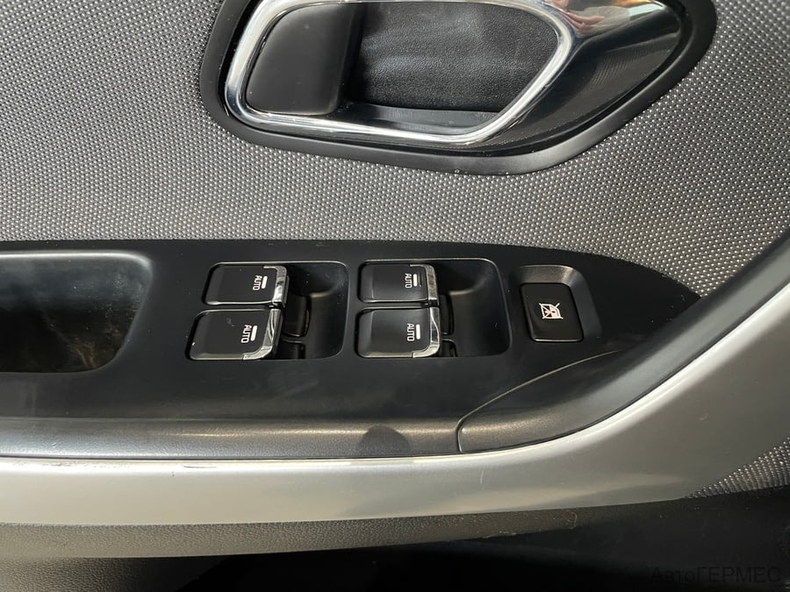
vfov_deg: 53.1
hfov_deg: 67.3
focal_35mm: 26
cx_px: 395
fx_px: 593
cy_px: 296
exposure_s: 1/33
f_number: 1.6
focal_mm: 4.2
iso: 500
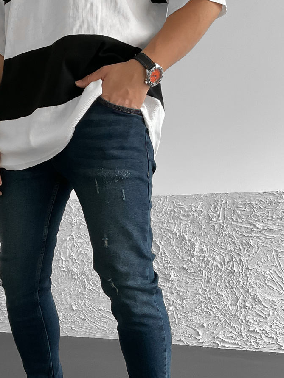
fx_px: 569
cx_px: 61
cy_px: 250
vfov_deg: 36.5
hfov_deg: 27.5
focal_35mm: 52
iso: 64
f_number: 1.8
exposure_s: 1/95
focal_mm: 3
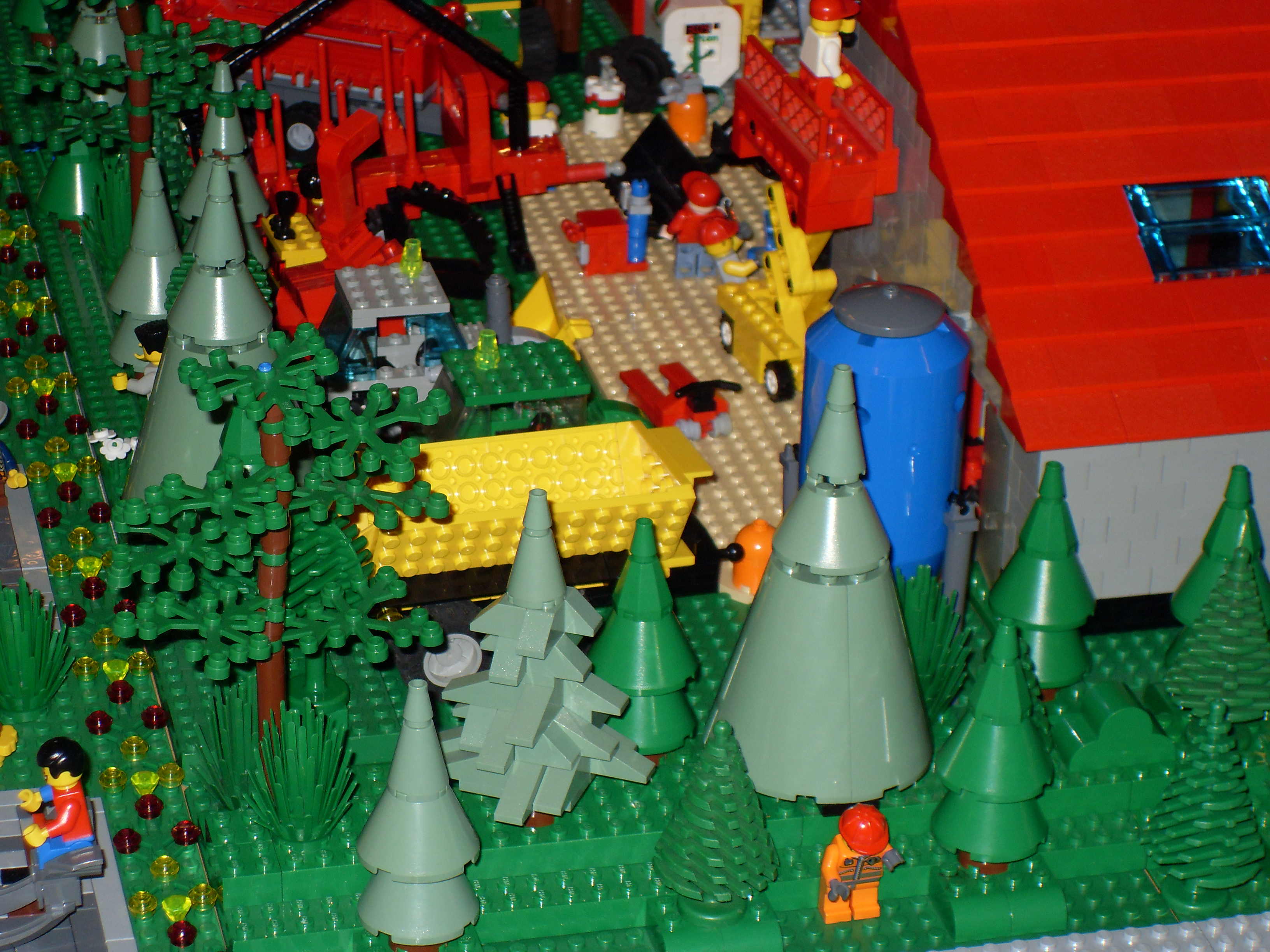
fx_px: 4072
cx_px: 635
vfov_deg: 13.3
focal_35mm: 111
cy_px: 476
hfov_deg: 17.7
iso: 100
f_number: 5.2
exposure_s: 1/90
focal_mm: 18.1
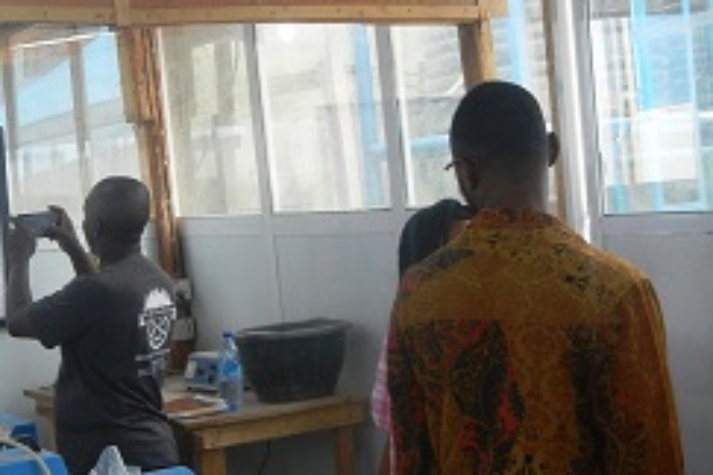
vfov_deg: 17.7
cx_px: 202
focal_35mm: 77
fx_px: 1525
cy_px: 243
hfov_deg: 26.1
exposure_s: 1/45.2
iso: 160
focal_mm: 8.1
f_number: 3.8
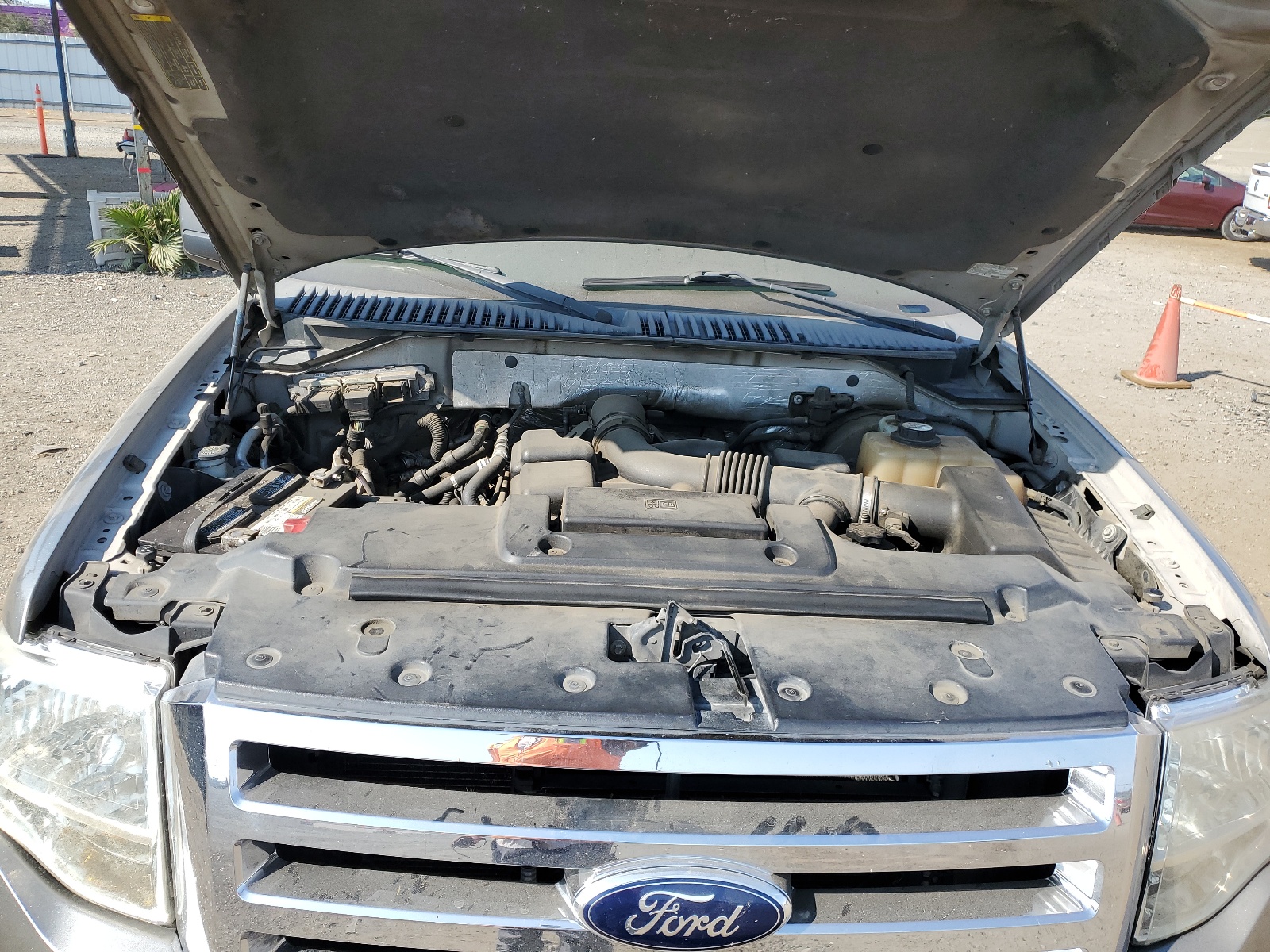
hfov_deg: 67.3
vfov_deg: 53.1
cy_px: 476
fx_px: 954
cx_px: 635
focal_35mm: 26
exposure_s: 1/1429
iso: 50
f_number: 1.5
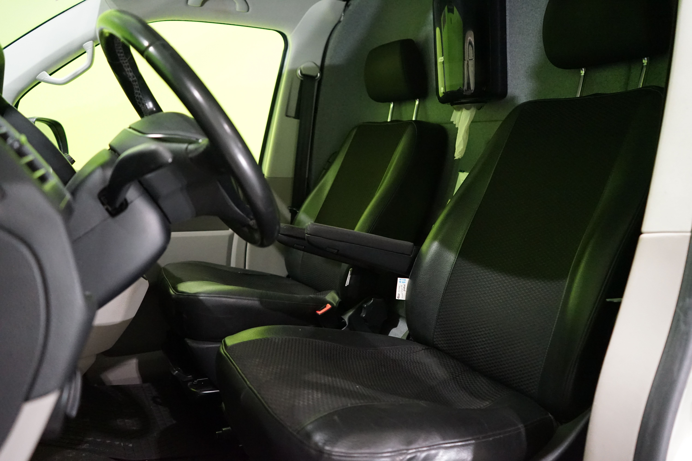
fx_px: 538
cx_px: 346
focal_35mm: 28
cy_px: 230
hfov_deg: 65.5
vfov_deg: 46.4
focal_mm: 28
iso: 6400
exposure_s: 1/100
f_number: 3.5
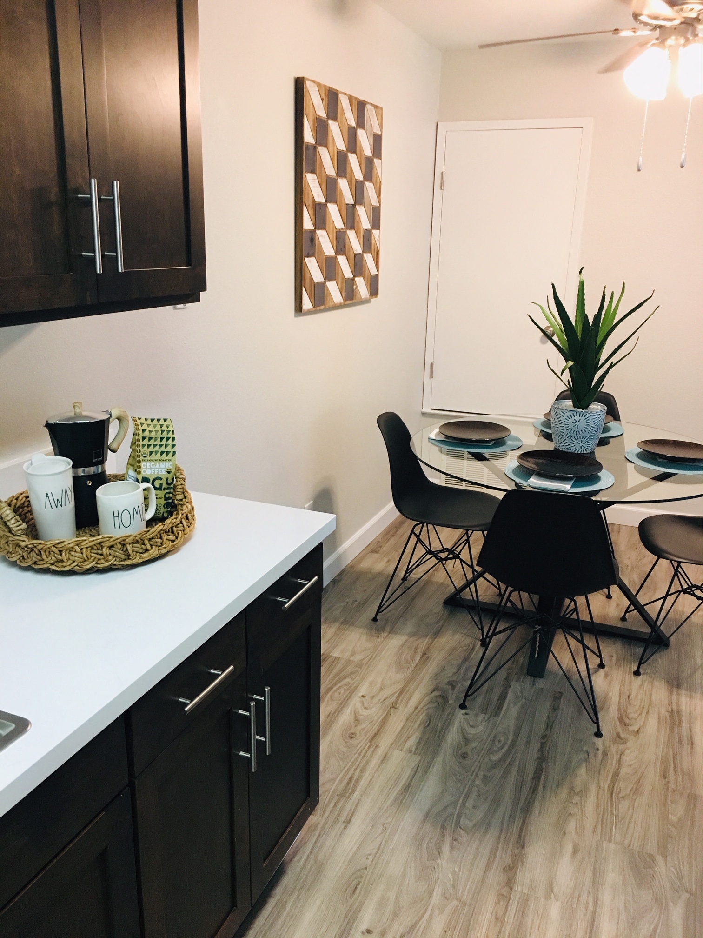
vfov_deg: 61.7
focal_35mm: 29
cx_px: 352
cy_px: 469
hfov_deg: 48.2
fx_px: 785
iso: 125
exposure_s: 1/30
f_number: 2.2
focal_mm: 4.15
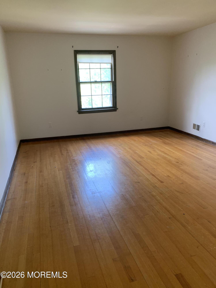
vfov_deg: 67.3
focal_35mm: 26
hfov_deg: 53.1
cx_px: 108
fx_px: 216
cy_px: 144
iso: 160
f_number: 1.8
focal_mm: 4.25
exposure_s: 1/60
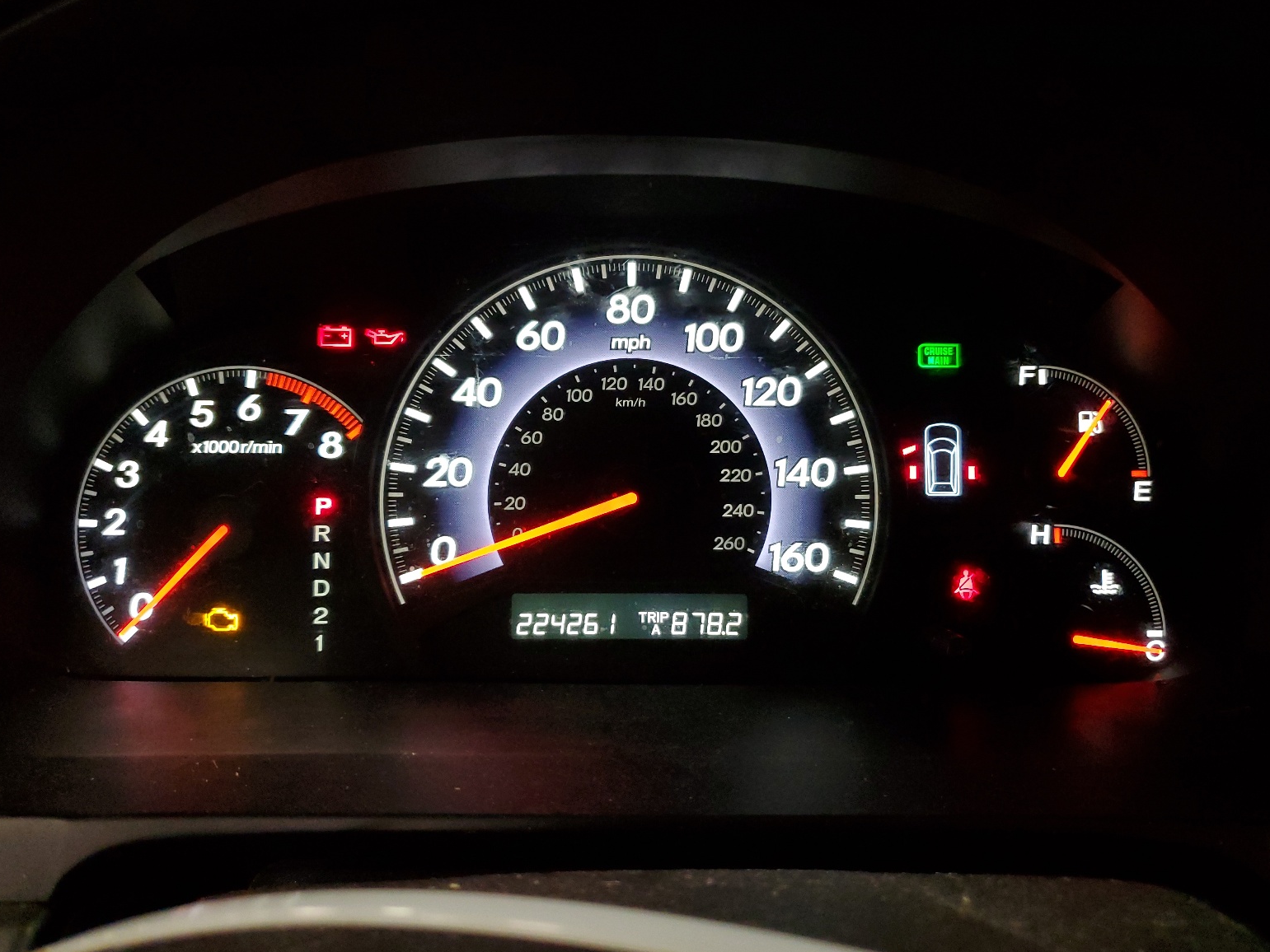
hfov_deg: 65.3
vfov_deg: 51.4
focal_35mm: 27
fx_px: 991
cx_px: 648
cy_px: 477
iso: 282
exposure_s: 1/60.2
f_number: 1.5
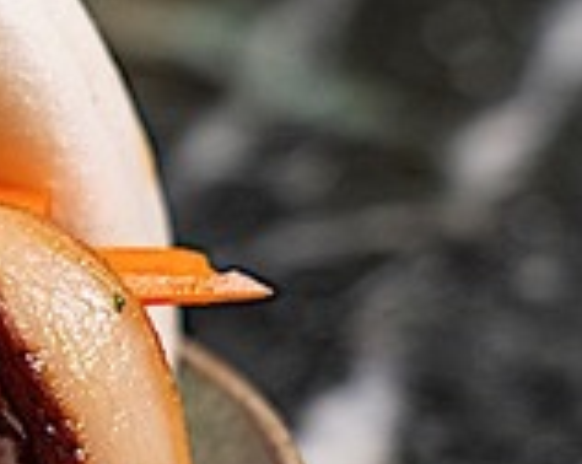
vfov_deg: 7.1
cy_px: 357
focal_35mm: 218
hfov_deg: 8.3
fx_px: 3750
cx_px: -656
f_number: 4
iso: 1600
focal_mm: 47
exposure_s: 1/160
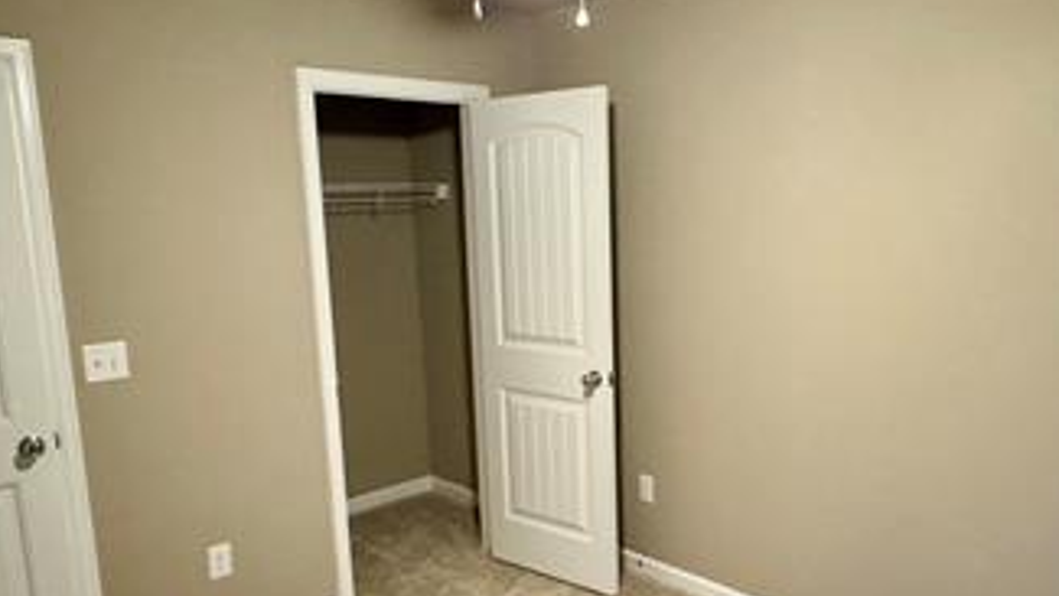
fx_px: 843
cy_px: 344
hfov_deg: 63.7
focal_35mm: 30
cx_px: 635
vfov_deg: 38.9
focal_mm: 2.22
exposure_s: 1/40
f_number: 2.2
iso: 1000
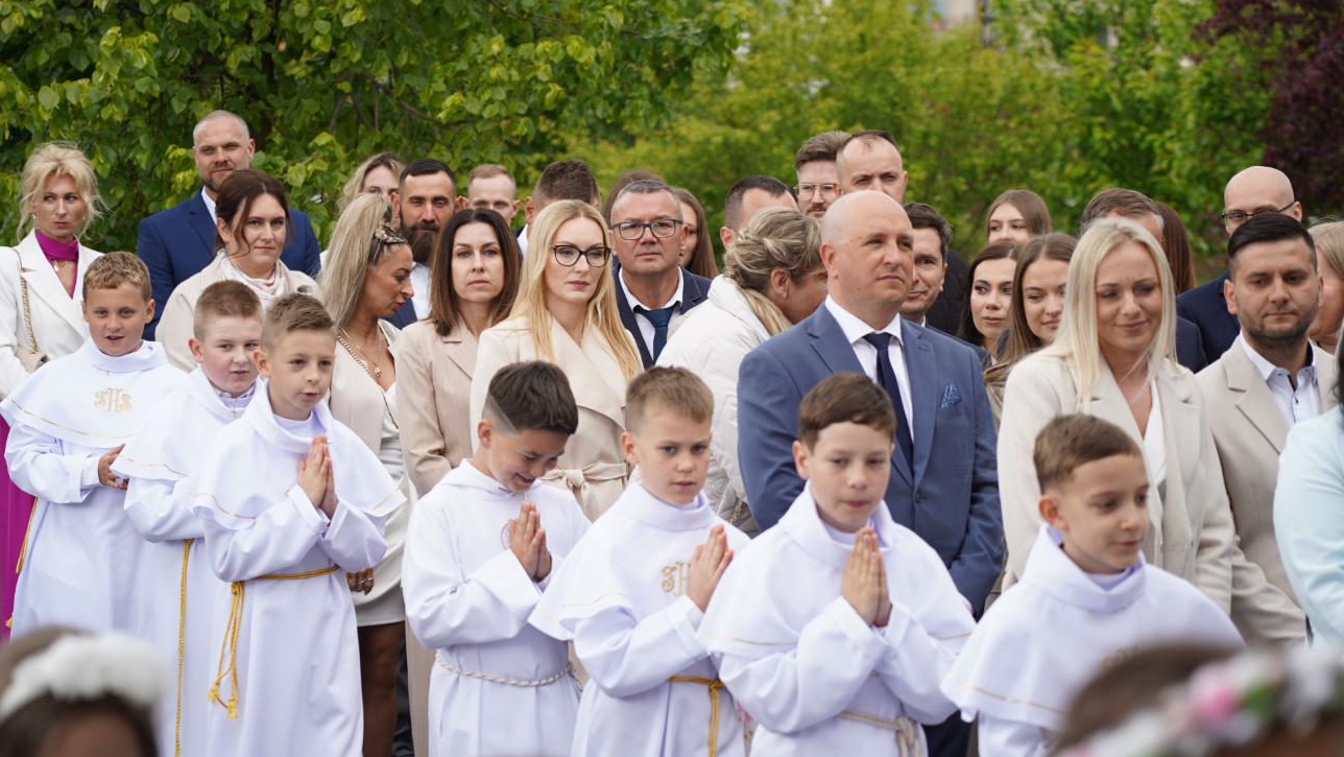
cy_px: 413
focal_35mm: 111
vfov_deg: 10.9
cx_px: 669
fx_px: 3956
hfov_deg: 19.3
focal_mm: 105
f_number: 4.5
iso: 100
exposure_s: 1/100
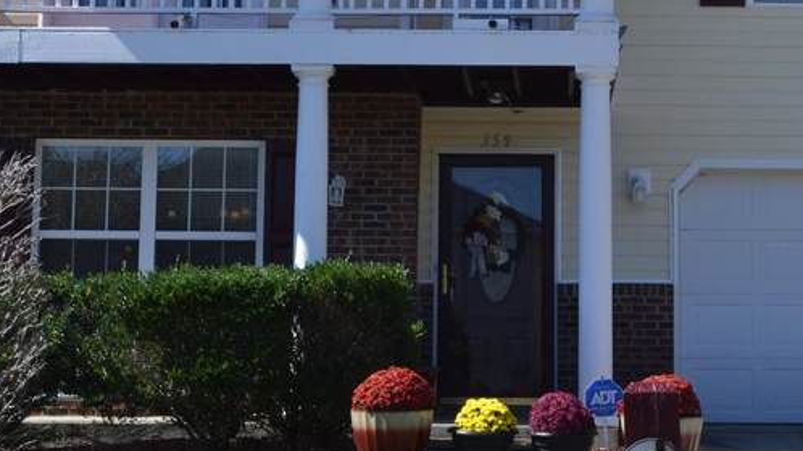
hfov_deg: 21.7
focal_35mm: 97
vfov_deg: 12.4
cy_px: 65
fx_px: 2065
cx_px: 635
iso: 100
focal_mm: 24
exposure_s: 1/200
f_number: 7.1
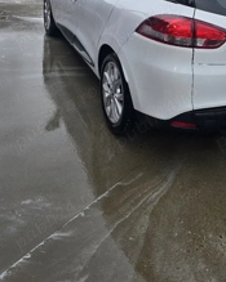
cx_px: 182
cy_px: 32
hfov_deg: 35.3
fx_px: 343
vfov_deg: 41.5
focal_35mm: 41
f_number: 1.7
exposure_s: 1/250
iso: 12
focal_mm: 6.3
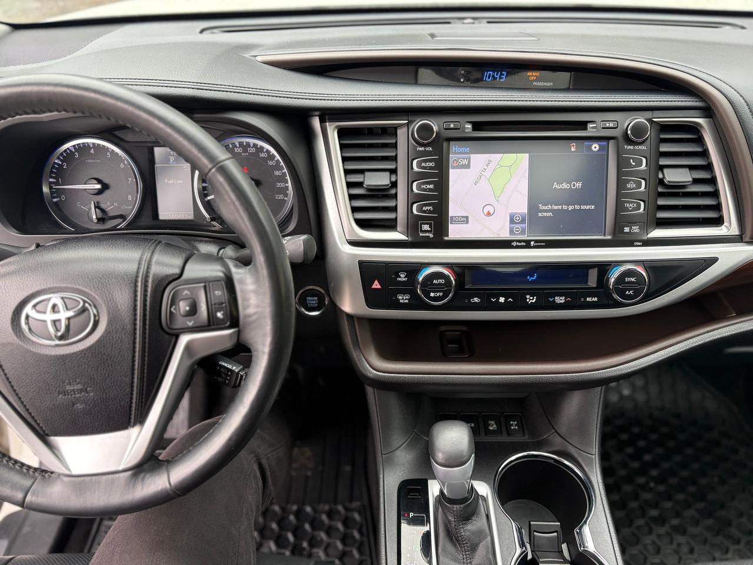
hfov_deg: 67.3
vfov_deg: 53.1
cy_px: 282
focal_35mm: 26
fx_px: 566
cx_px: 376
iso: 80
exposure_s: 1/100
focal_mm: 5.96
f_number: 1.6
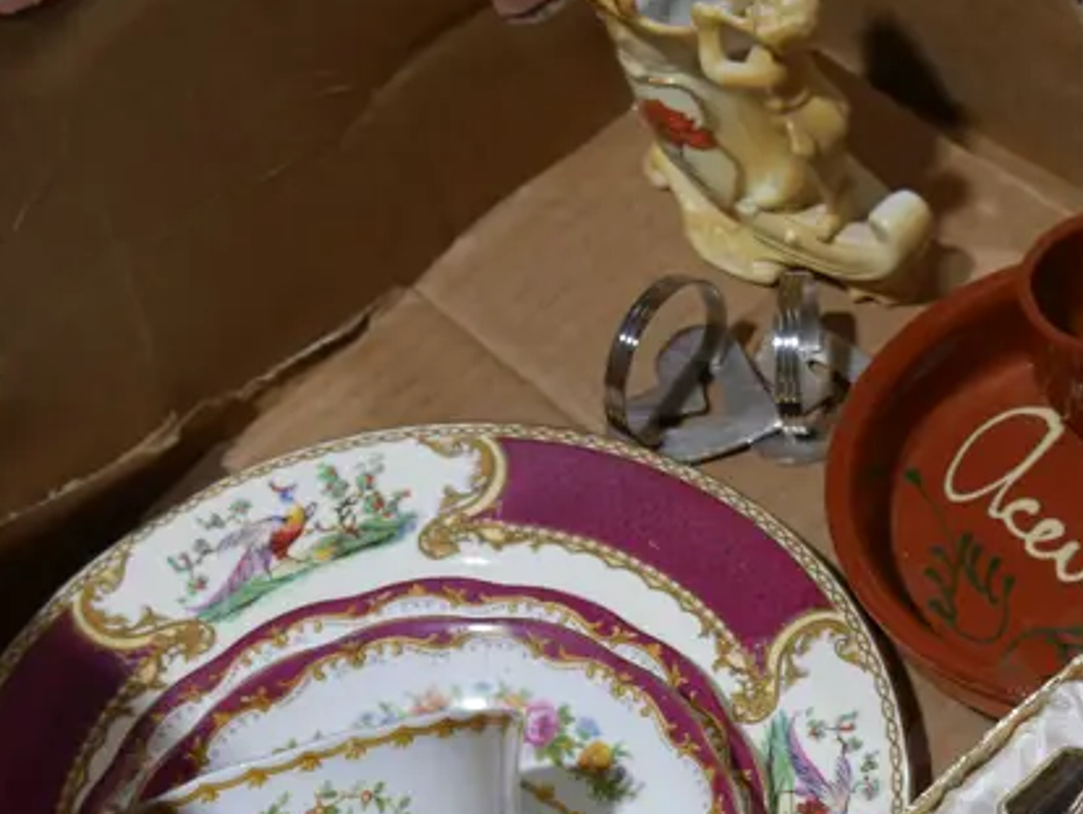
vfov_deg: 17.4
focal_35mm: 84
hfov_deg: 22.4
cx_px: 1088
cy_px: 666
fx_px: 2630
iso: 200
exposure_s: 1/100
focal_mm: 17
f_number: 4
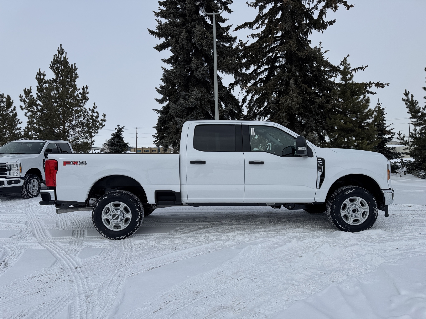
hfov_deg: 71.6
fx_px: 295
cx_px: 213
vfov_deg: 56.8
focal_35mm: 24
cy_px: 160
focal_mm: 6.76
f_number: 1.78
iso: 80
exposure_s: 1/6410
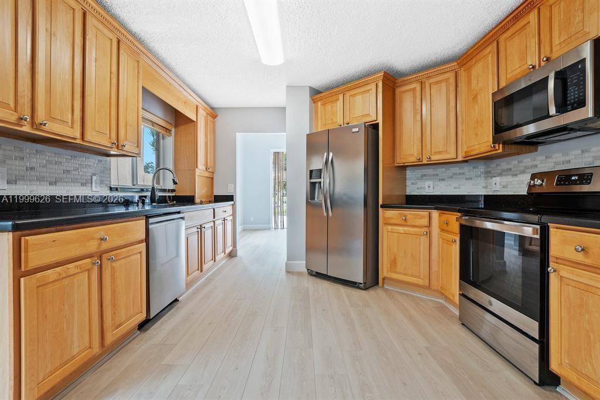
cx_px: 300
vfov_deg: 77.3
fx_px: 250
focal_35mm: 15
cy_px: 200
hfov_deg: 100.4
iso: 560
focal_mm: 10
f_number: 8
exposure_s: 1/15
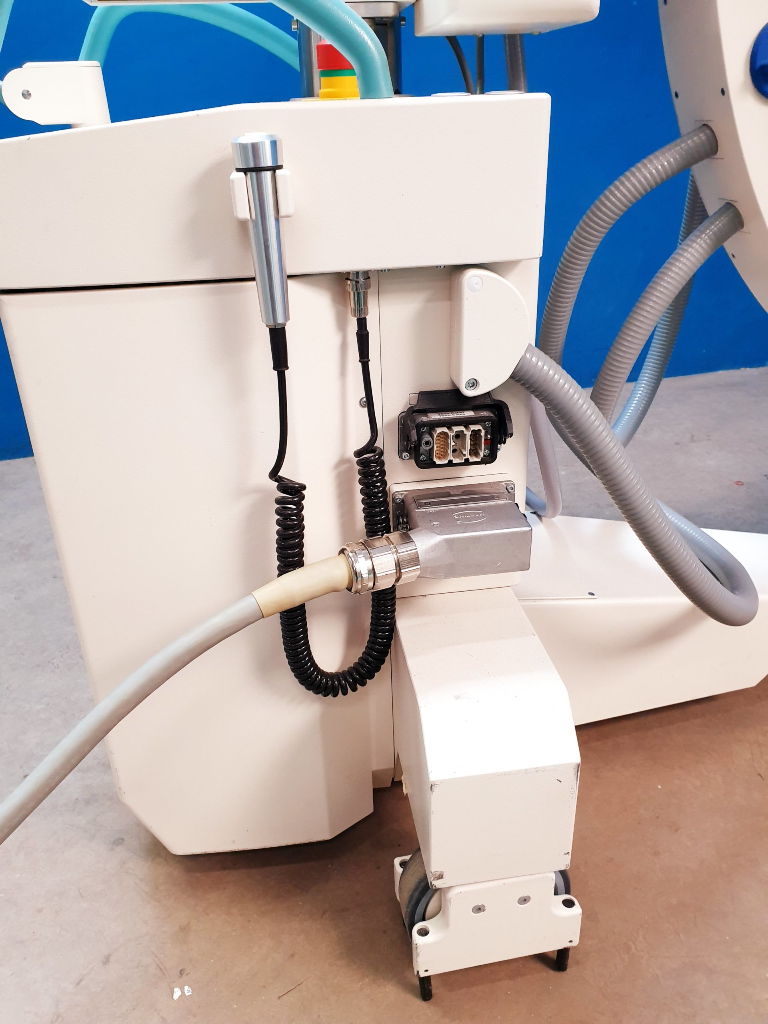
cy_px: 512
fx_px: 769
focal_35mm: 26
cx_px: 384
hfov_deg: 53.1
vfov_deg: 67.3
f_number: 2.4
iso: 250
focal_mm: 4.3
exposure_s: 1/50
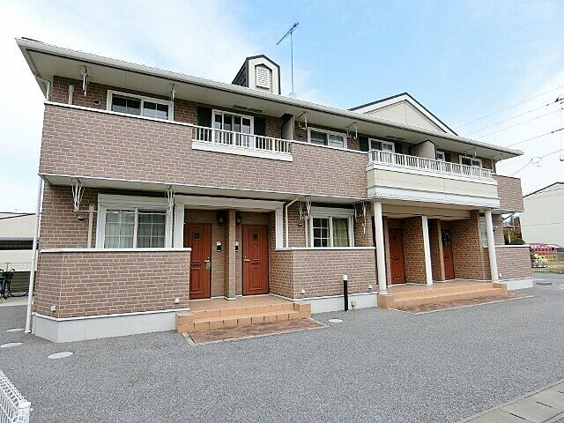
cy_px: 212
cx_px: 282
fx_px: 310
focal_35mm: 19
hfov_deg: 84.7
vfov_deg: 68.7
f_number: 2.7
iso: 80
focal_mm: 4.06
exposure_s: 1/800
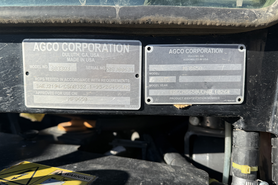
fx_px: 193
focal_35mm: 25
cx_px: 139
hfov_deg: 71.5
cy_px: 92
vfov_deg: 51.3
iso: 80
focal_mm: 6.76
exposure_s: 1/2611
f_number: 1.78
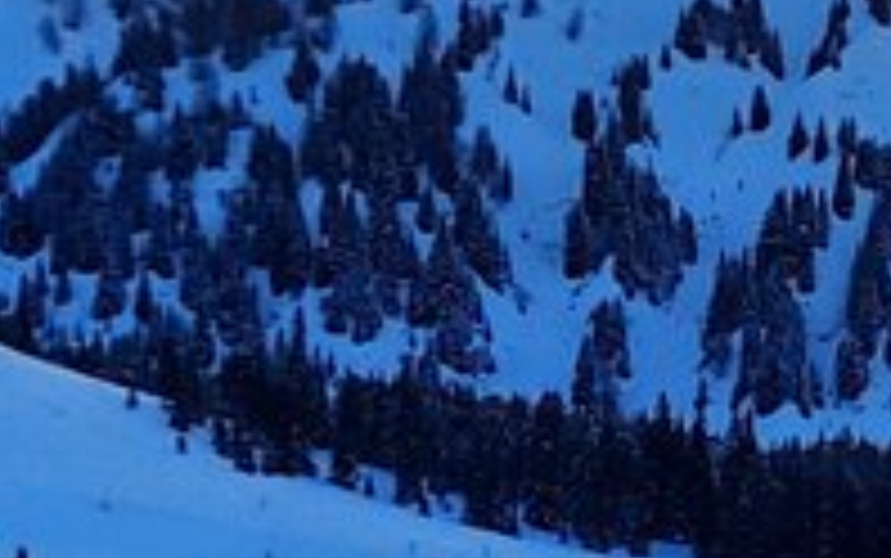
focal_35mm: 183
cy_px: -18
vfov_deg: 7.1
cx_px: 1249
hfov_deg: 11.1
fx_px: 4446
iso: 32
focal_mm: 4.6
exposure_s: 1/1312
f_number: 2
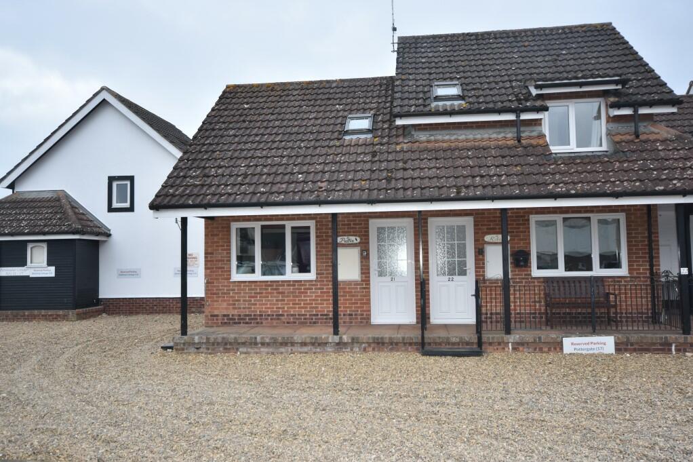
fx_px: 548
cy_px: 231
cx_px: 346
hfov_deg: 64.6
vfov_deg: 45.7
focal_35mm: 28
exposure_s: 1/125
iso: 400
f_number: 5.6
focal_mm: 19
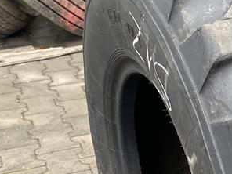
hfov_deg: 18.7
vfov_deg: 16.0
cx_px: 366
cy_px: 180
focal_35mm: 90
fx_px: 603
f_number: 1.8
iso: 100
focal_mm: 4.25
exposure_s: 1/122
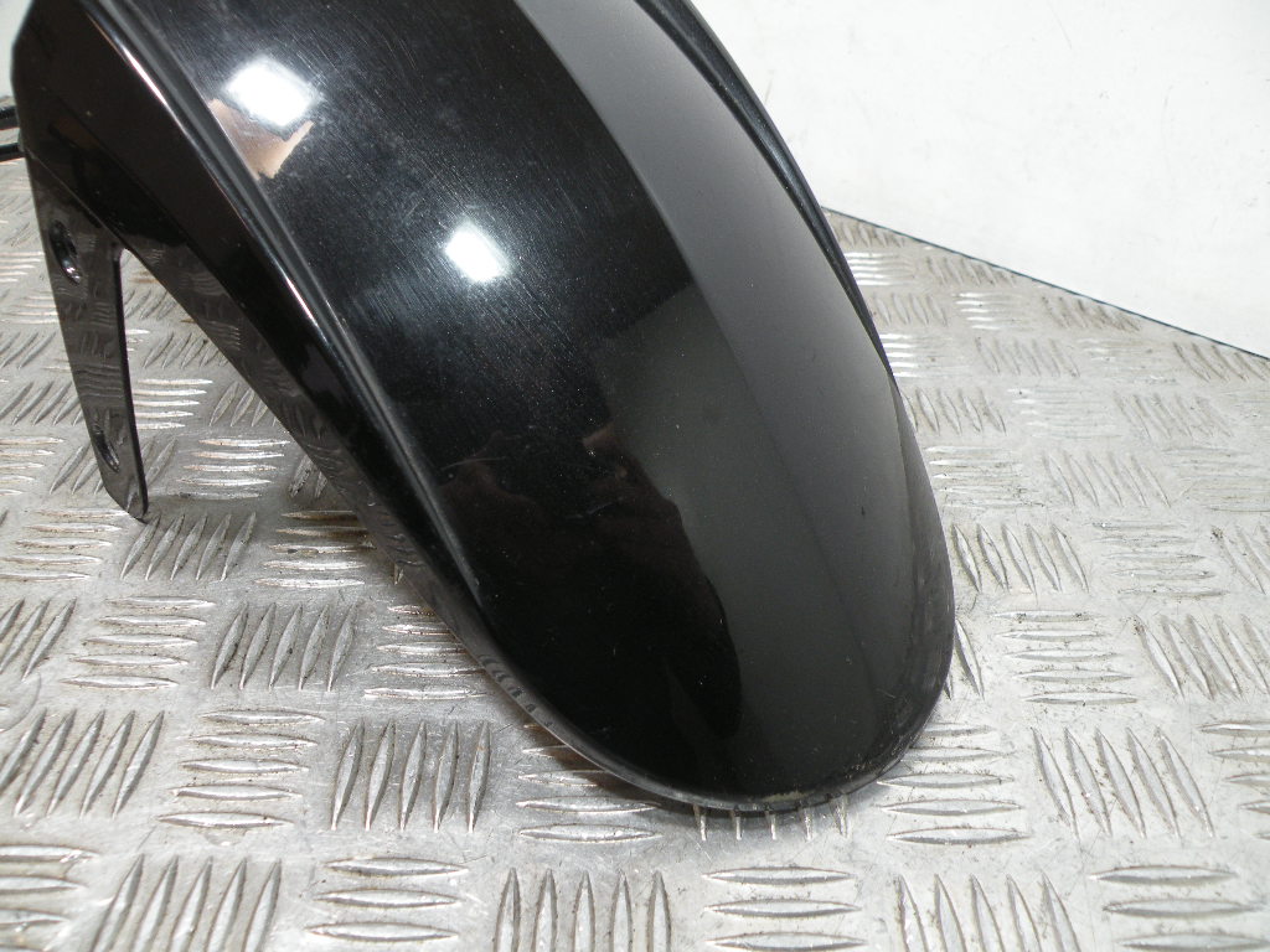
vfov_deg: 51.4
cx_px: 635
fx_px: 991
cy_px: 476
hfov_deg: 65.3
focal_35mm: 27
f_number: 2.8
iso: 129
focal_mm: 4.7
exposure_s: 1/83.1
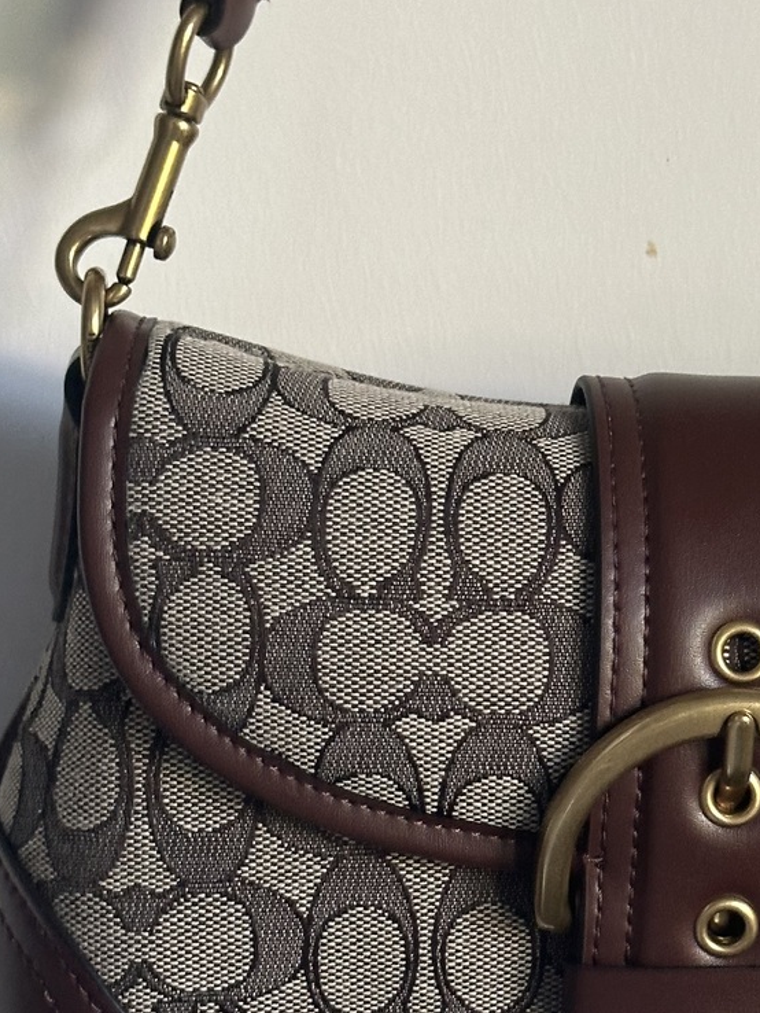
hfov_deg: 14.1
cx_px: 722
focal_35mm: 104
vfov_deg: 18.8
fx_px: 3043
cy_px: 695
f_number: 1.78
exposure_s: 1/60
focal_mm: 6.86
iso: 200
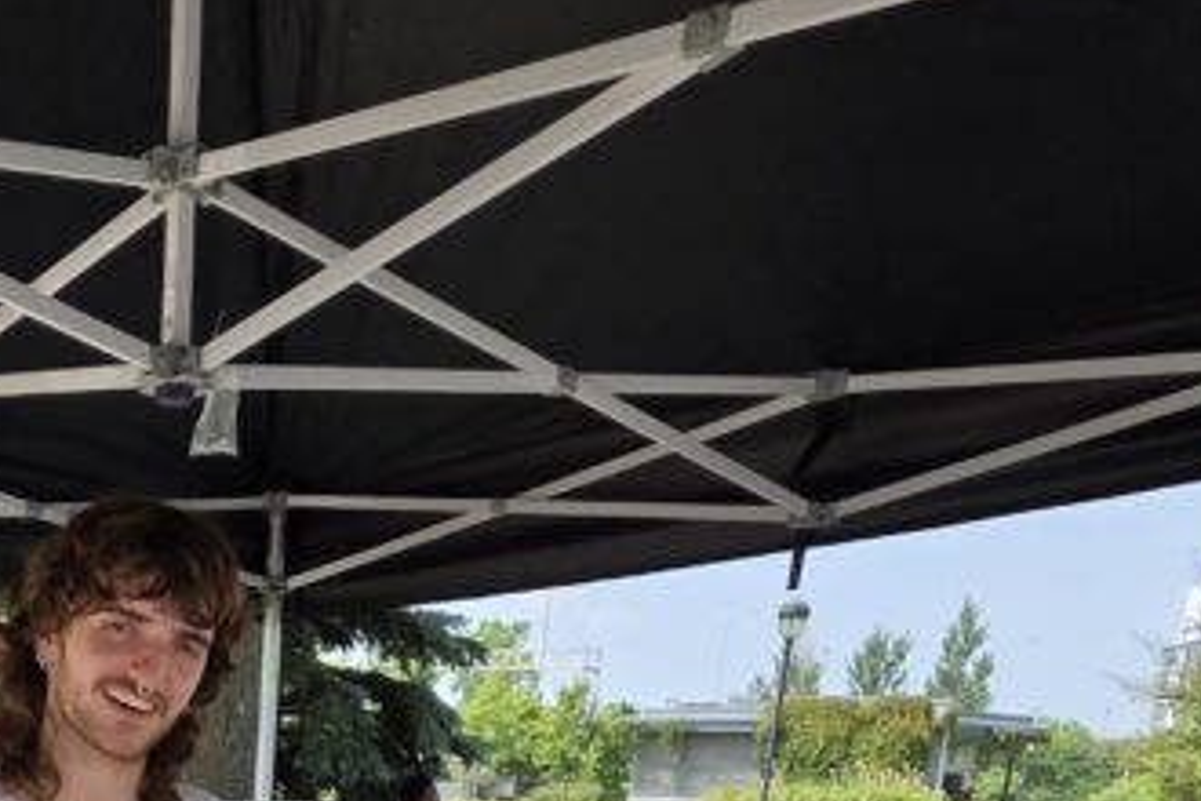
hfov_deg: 42.0
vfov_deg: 24.1
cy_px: 1242
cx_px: 87
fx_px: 1401
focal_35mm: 42
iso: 40
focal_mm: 2.2
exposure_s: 1/818
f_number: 1.9
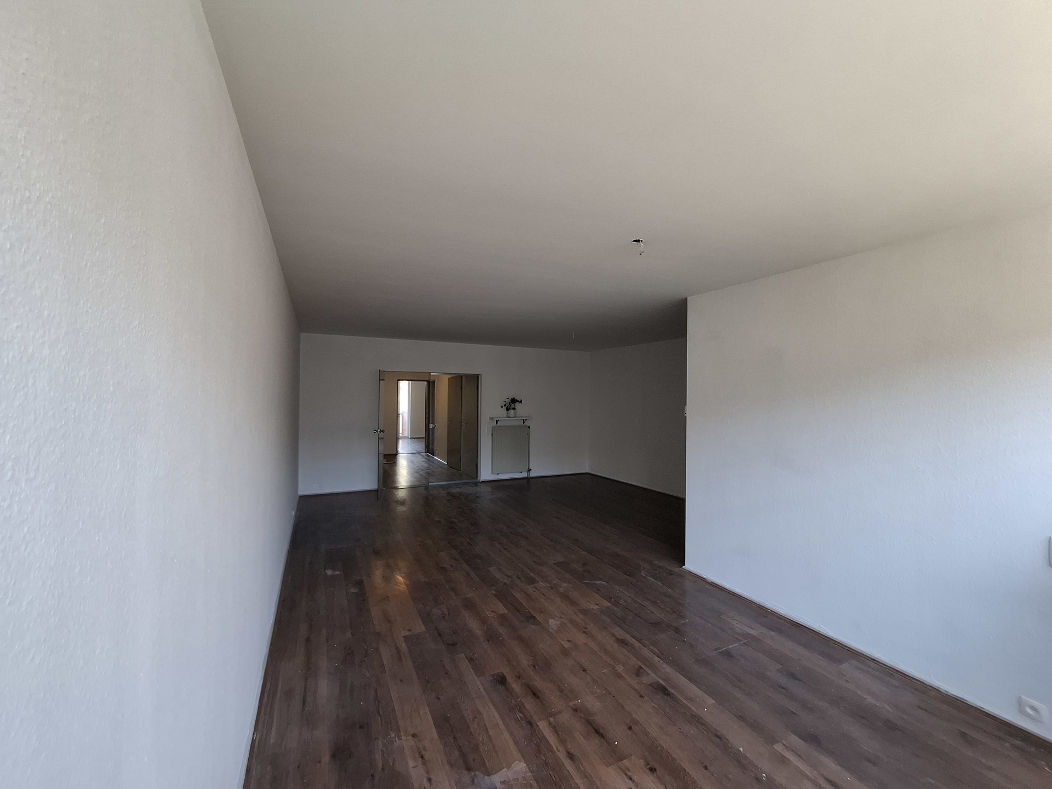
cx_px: 526
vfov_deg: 89.9
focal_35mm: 13
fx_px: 395
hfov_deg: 106.2
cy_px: 394
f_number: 2.2
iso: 100
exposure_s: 1/50
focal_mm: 1.74
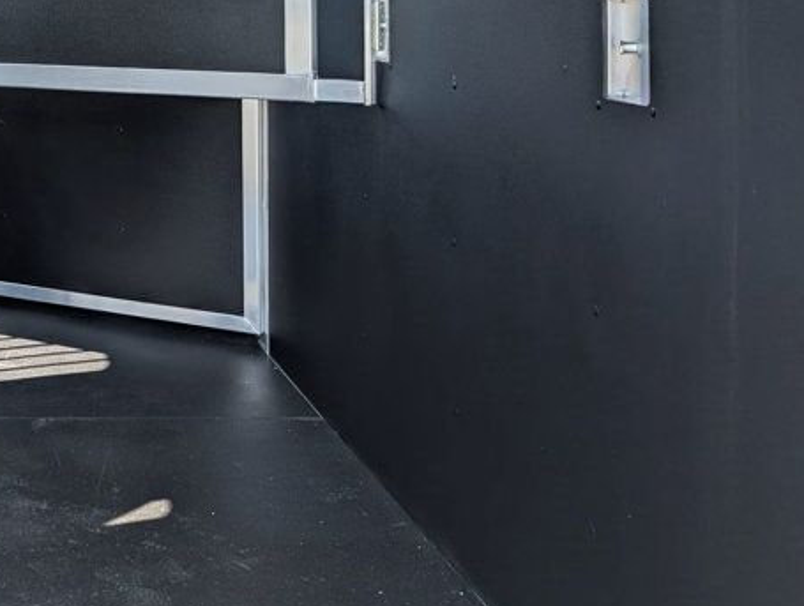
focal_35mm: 54
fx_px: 1257
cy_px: -3
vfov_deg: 25.7
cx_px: -81
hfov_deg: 31.5
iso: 23
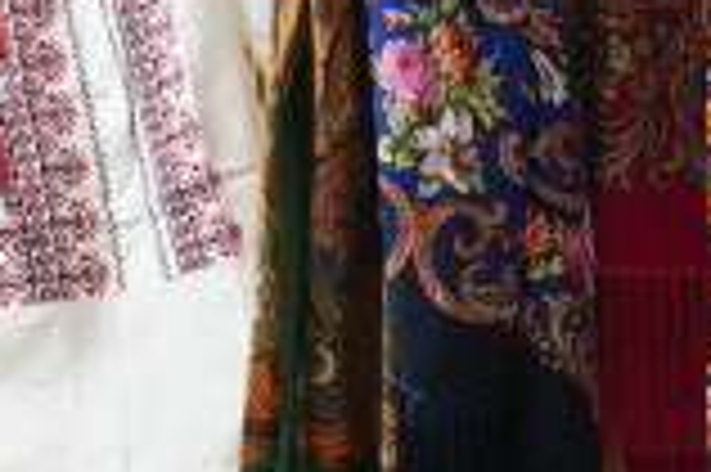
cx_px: 27
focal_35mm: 201
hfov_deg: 10.2
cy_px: 40
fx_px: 3974
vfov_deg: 6.8
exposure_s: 1/125
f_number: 5.6
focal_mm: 47
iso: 6400
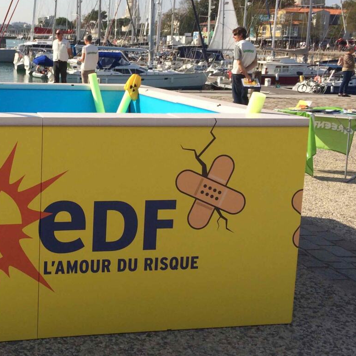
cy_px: 145
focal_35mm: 53
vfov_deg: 32.1
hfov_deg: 30.8
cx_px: 38
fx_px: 617
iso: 32
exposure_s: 1/2564
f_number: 2.2
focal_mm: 4.15
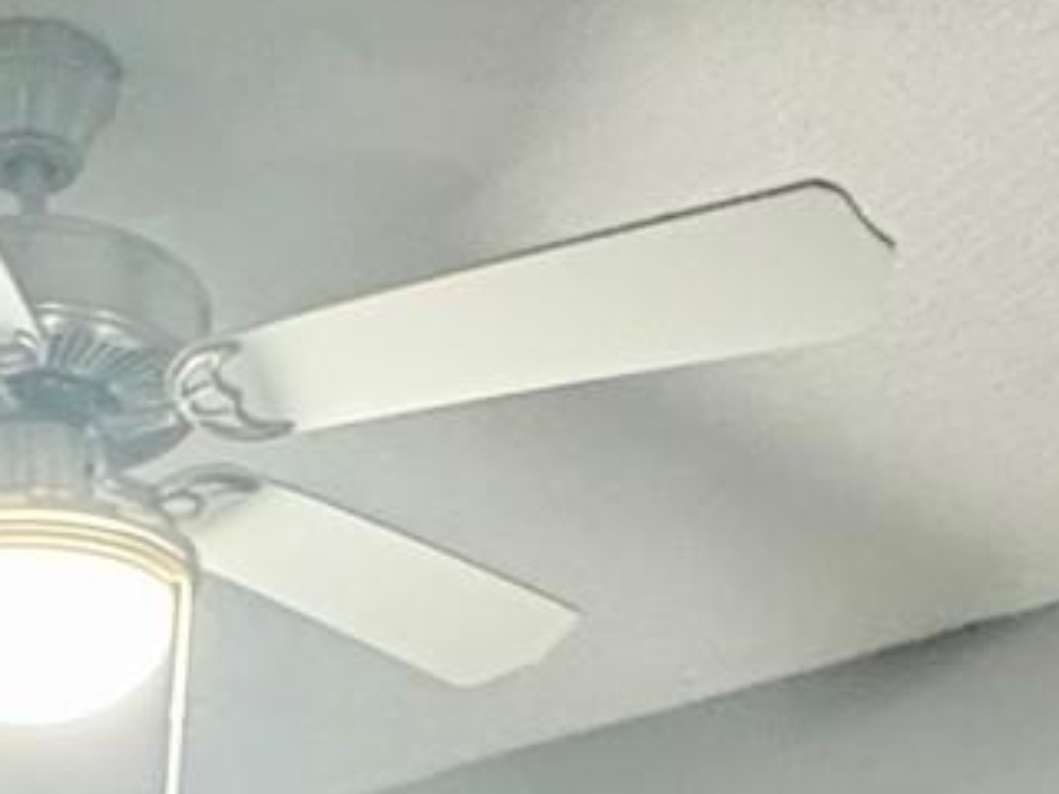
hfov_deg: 26.5
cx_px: 36
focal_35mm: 70
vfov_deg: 14.4
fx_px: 2141
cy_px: 1882
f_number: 2.2
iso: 1000
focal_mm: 2.22
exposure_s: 1/40
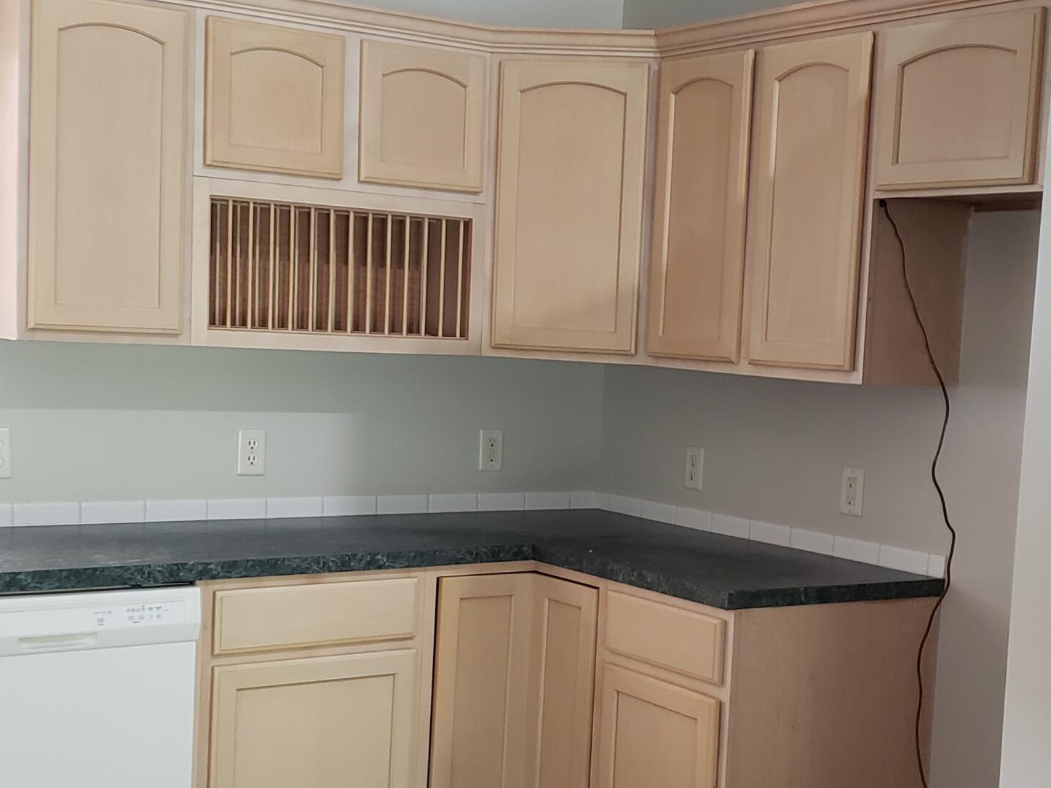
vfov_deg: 26.9
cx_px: 611
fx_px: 1640
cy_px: 530
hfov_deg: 35.5
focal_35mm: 54
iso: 250
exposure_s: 1/24
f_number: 1.5
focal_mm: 4.3
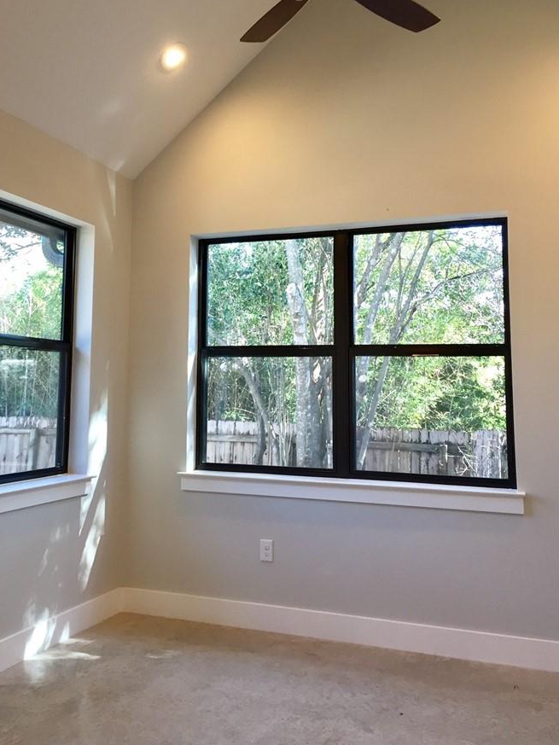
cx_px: 253
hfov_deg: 41.8
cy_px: 315
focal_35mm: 34
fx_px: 732
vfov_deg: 53.7
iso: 32
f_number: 2.2
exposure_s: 1/40
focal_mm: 4.15
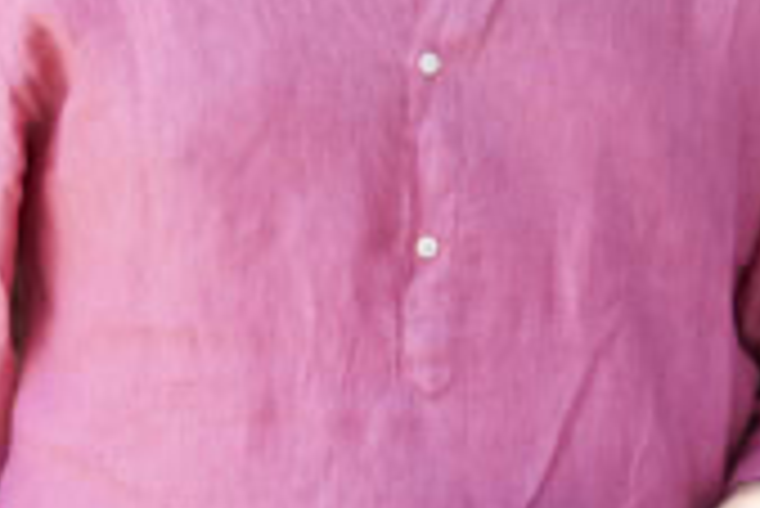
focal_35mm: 287
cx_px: 369
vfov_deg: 4.8
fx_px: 6064
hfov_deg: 7.2
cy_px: -292
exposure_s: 1/200
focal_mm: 90
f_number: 4
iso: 160
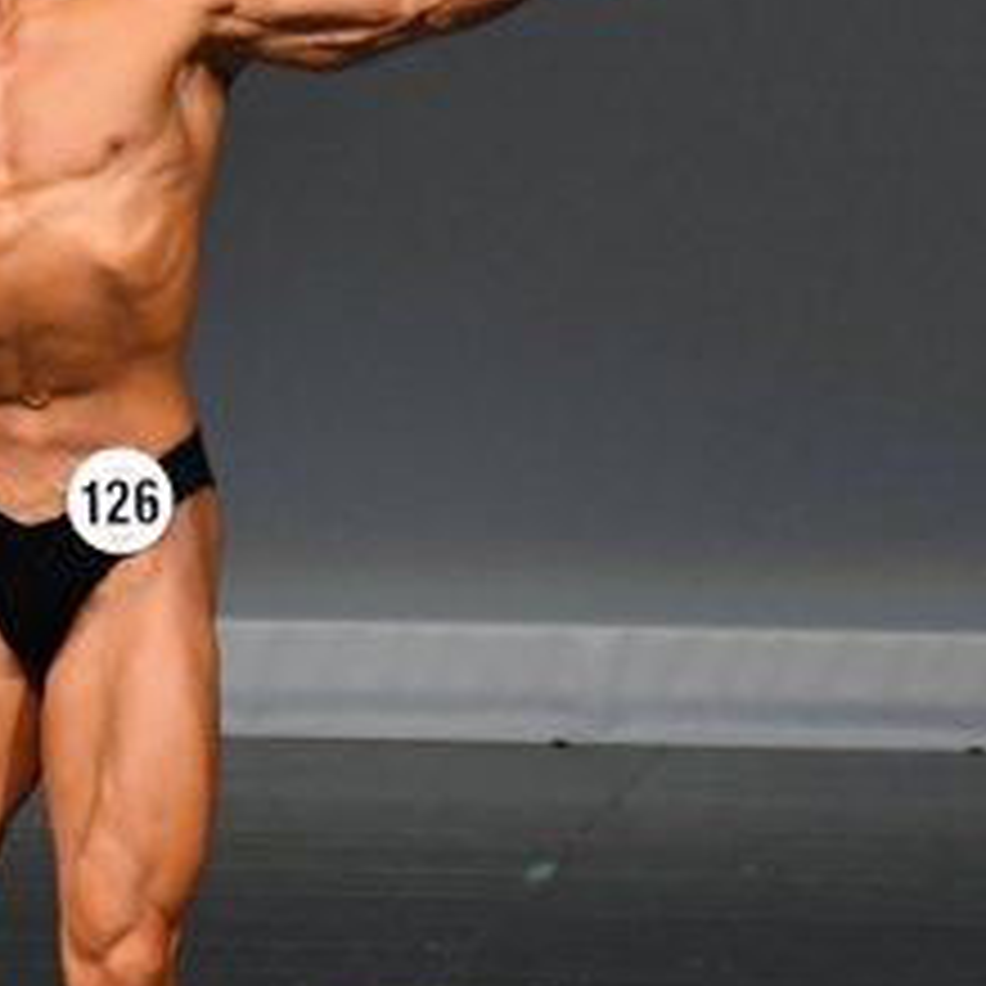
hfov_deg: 1.8
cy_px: 477
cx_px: -254
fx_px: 30518
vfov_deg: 1.9
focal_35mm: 947
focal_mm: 210
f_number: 5.6
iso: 4000
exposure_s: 1/400
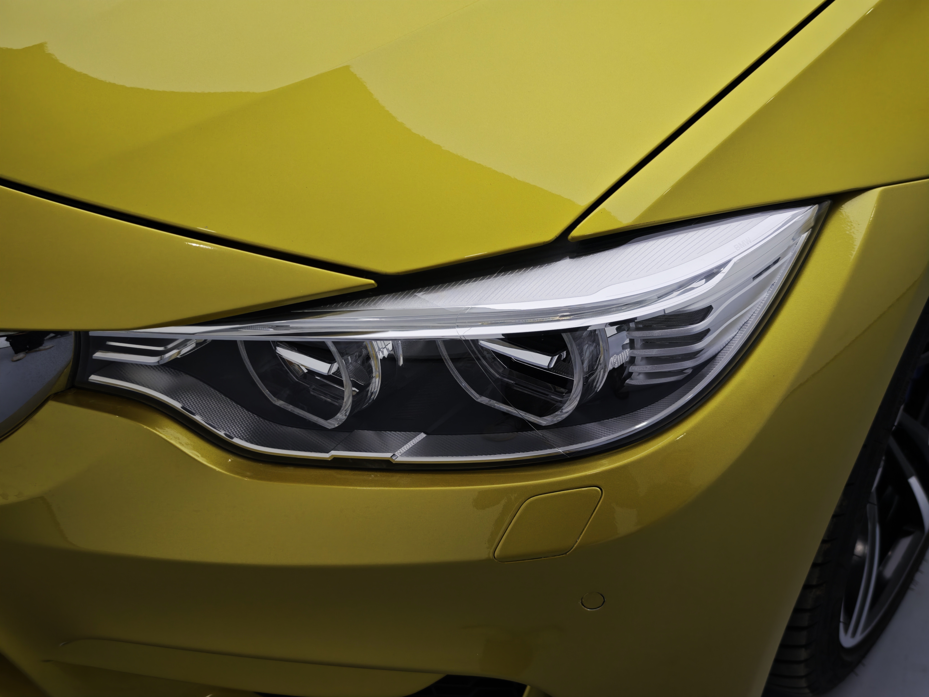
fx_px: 1235
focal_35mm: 46
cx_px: 464
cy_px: 348
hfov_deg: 41.2
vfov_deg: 31.5
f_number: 1.63
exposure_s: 1/312
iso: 50
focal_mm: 8.72
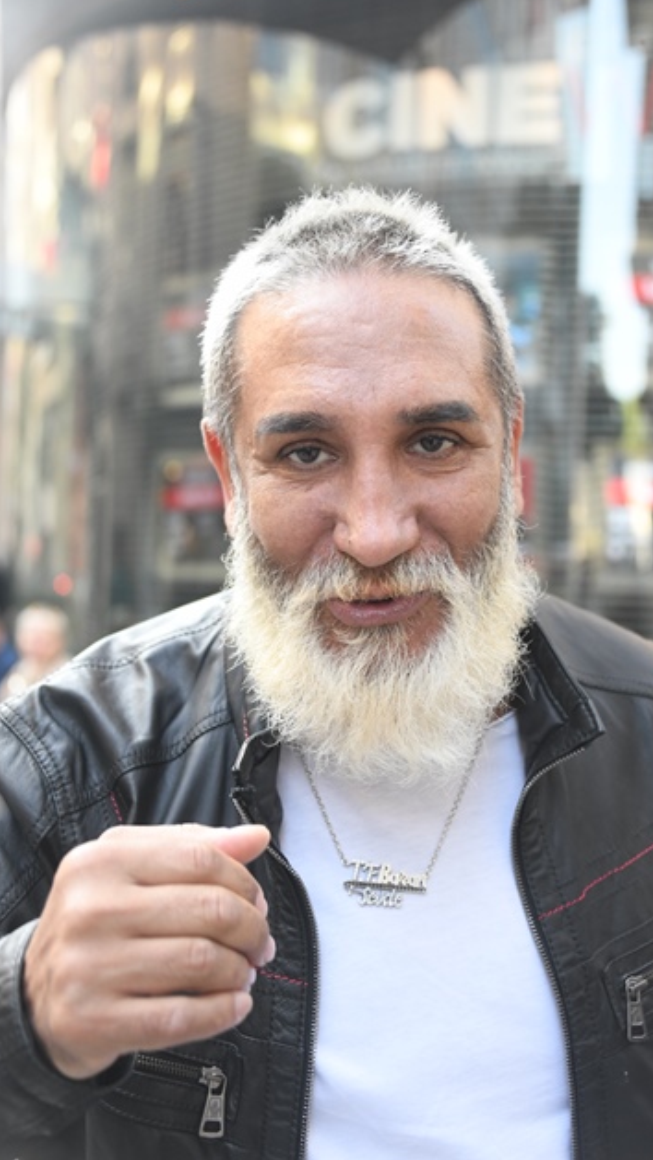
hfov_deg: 24.9
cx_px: 388
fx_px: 1477
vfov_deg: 42.9
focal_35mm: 48
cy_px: 585
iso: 1800
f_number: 4.2
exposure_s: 1/250
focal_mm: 45
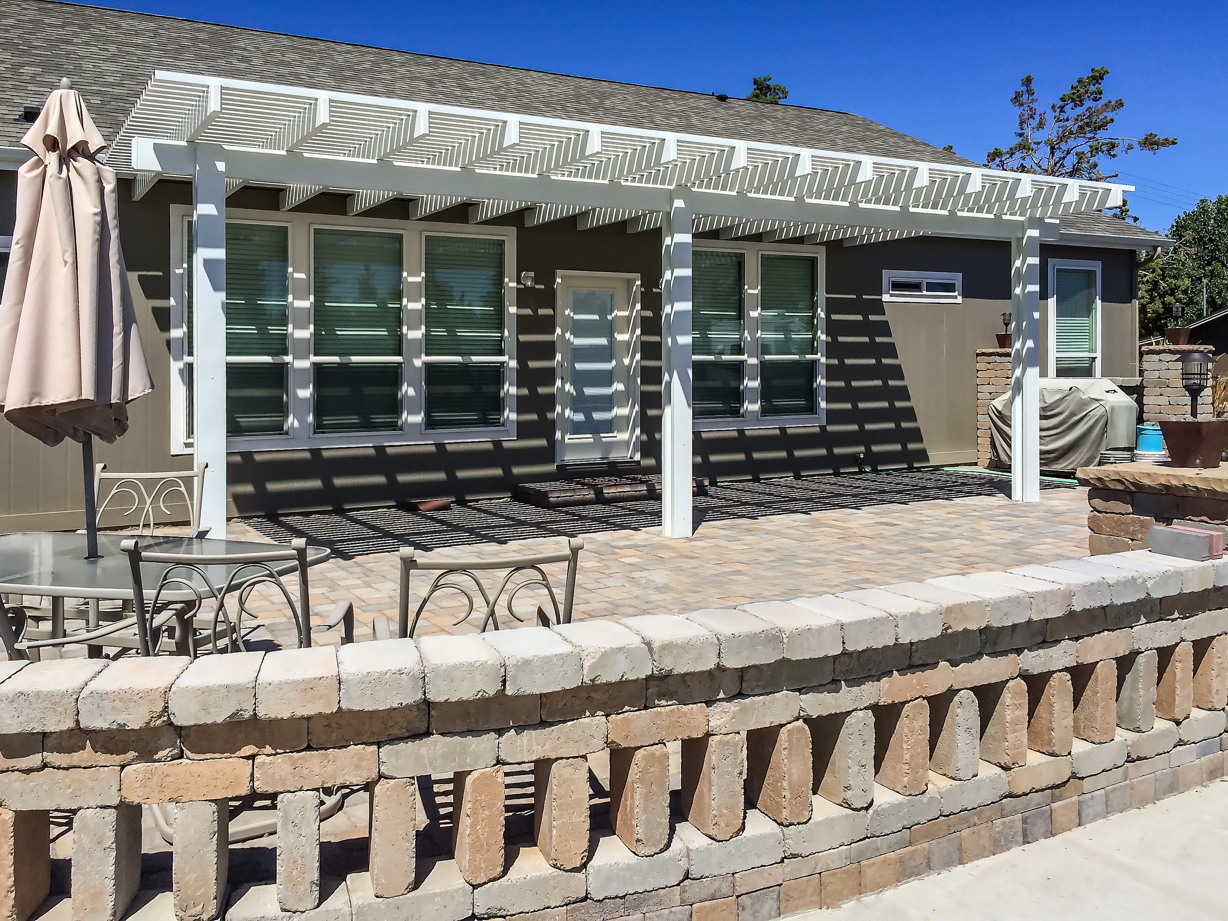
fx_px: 1029
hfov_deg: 61.7
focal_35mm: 29
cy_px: 460
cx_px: 614
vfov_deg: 48.2
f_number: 2.2
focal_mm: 4.15
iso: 32
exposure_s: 1/3700
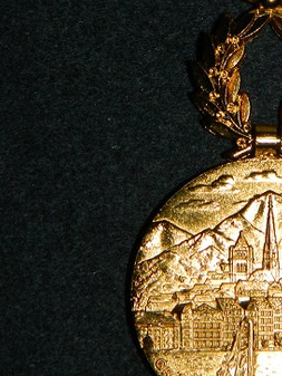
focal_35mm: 166
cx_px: 261
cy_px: 54
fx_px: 1802
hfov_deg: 8.9
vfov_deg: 11.8
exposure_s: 1/50
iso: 200
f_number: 11.4
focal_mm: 12.6
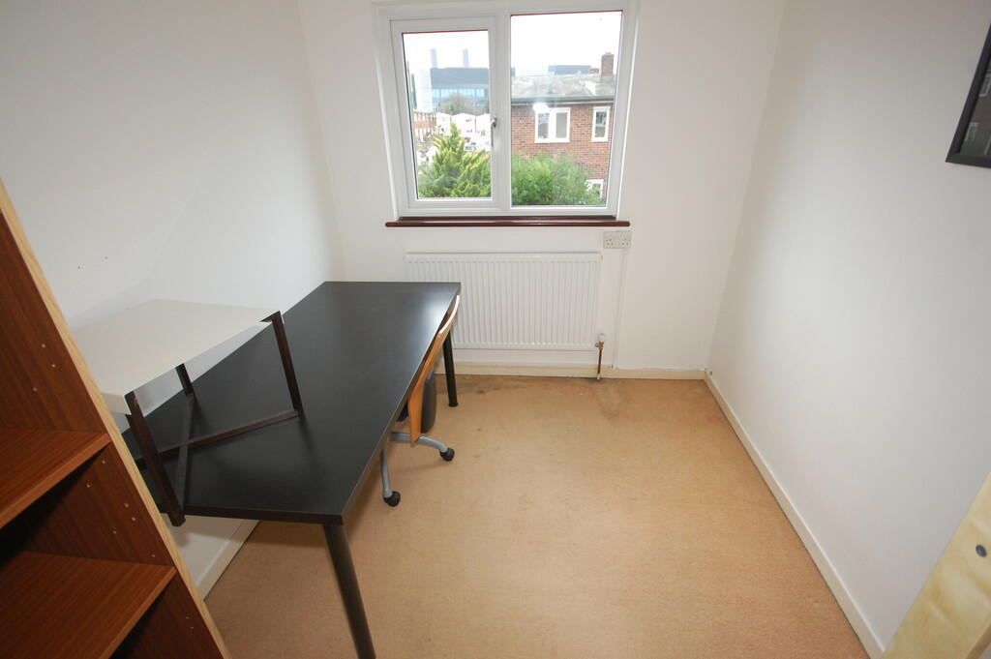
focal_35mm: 15
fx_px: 413
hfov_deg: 100.4
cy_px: 330
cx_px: 496
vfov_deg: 77.2
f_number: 4
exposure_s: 1/60
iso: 400
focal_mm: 10
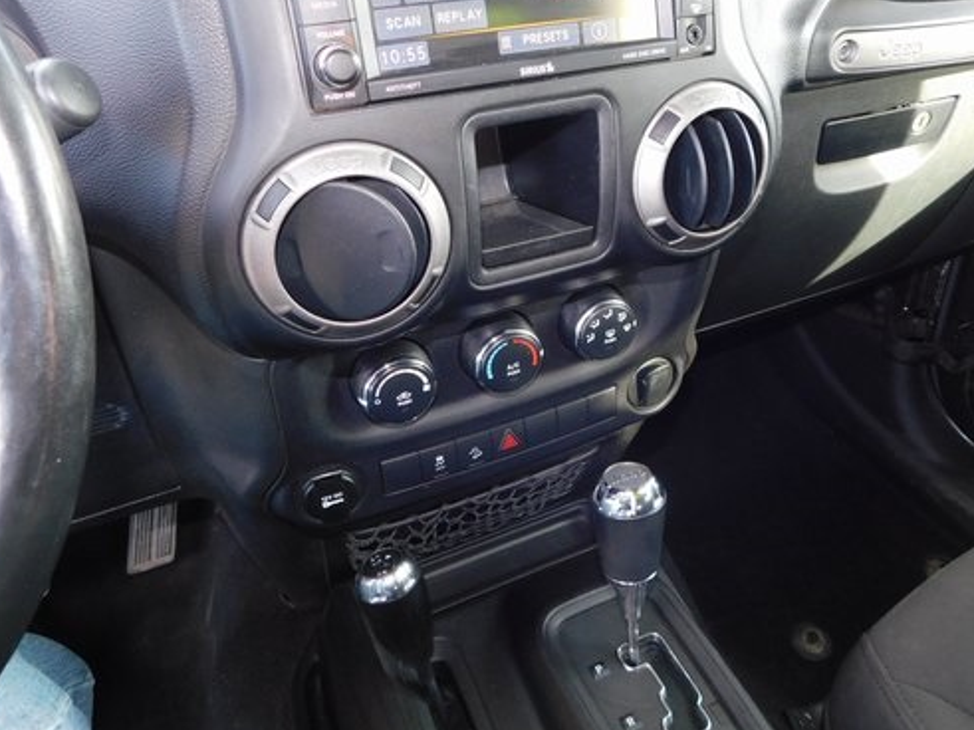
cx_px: 577
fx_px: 844
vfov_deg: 46.4
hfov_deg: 59.6
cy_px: 272
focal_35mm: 30
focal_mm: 4
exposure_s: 1/30
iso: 200
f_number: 3
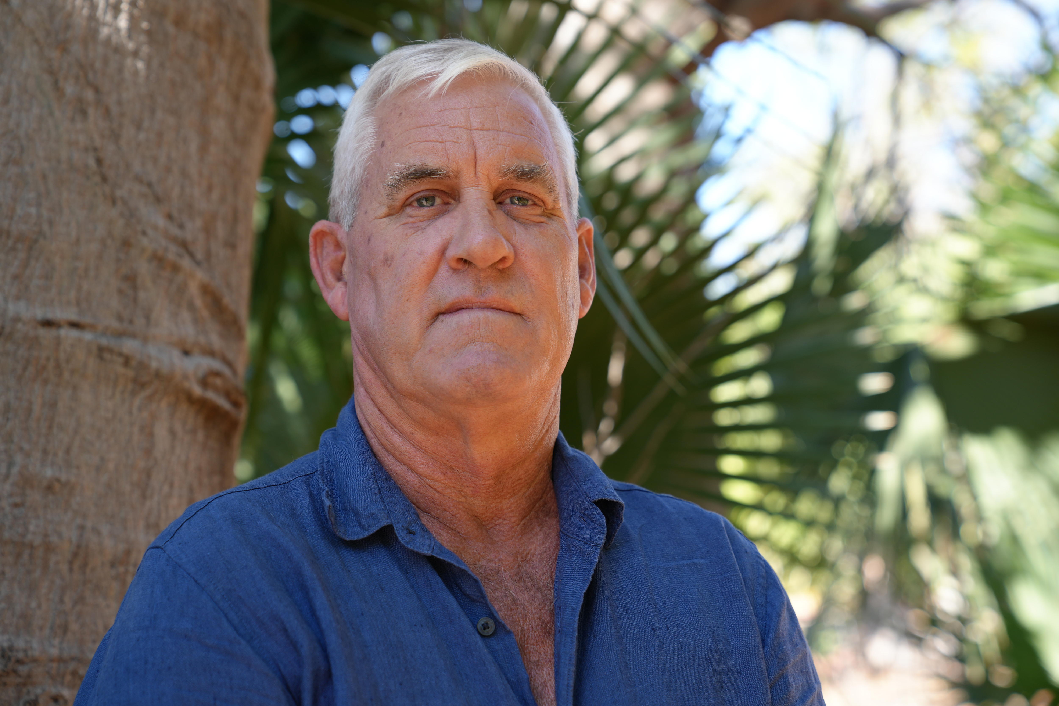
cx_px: 530
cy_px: 353
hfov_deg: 31.9
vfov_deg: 21.6
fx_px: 1853
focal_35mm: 63
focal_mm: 63
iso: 160
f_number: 4
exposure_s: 1/160
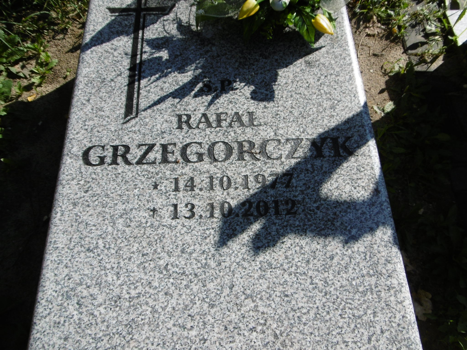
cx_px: 234
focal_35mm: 24
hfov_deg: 71.6
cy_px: 175
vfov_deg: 56.8
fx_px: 324
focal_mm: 4.3
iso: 100
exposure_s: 1/1000
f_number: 3.1
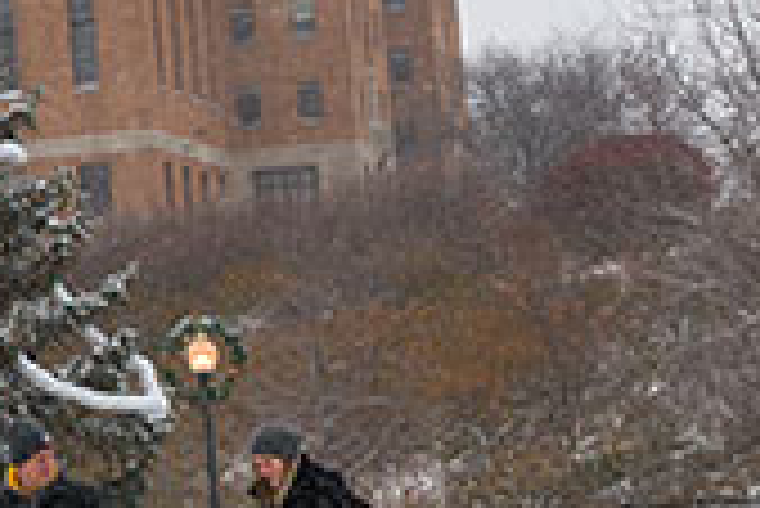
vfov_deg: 9.5
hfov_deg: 13.9
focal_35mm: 144
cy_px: 353
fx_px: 3043
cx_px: -126
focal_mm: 42
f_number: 4.8
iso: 400
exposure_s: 1/1500
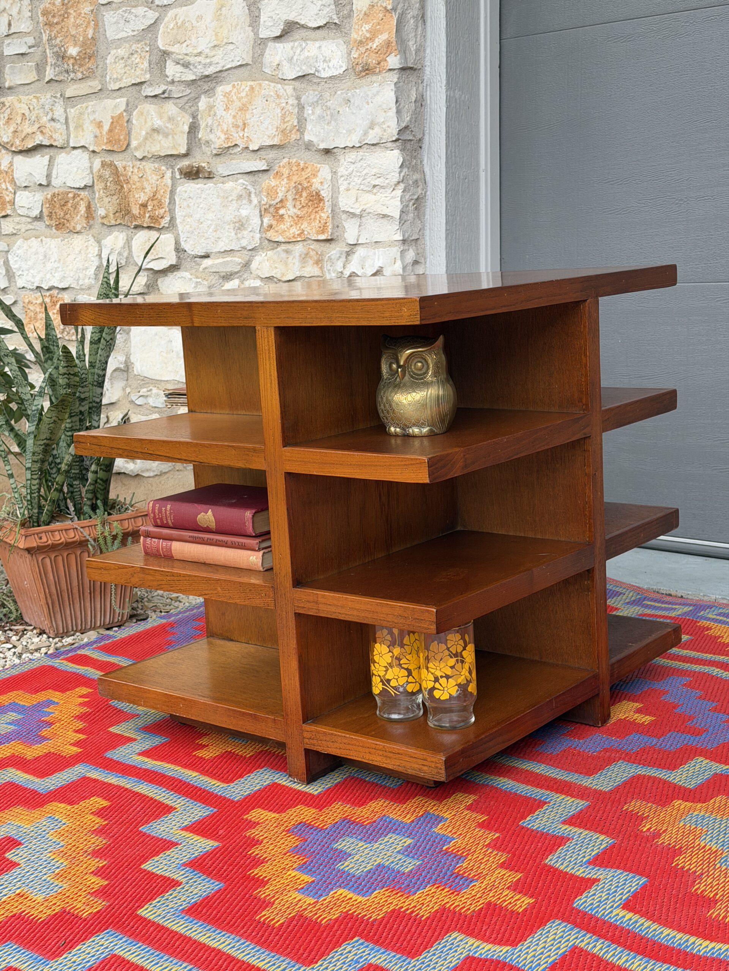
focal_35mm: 48
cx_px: 364
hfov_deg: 30.3
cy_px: 486
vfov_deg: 39.7
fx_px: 1348
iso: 64
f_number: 1.78
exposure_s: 1/437
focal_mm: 6.76
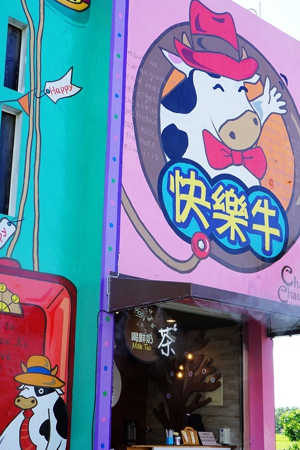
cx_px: 128
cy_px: 270
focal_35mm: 51
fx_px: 633
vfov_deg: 39.0
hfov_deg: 26.6
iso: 100
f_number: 7.1
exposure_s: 1/100
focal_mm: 27
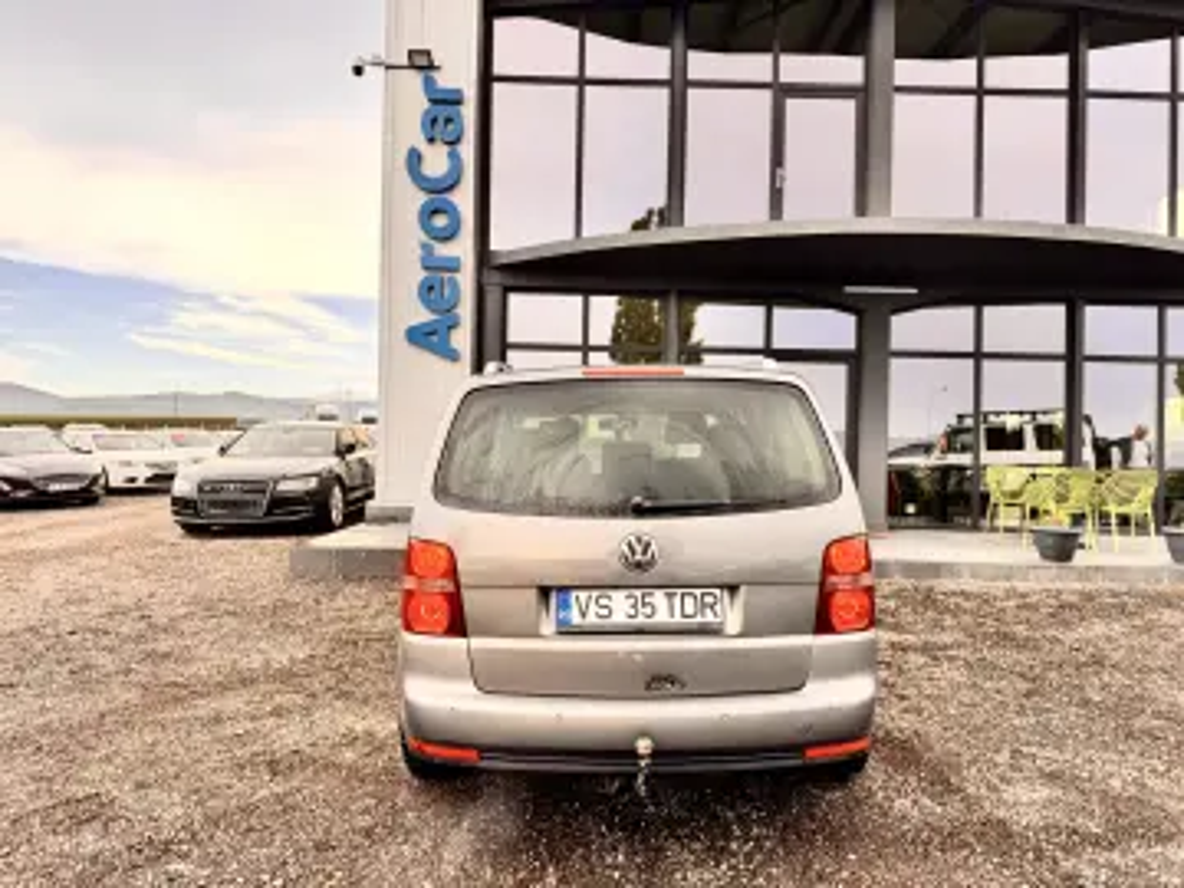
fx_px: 821
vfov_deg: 56.8
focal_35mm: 24
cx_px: 592
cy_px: 444
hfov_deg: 71.6
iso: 80
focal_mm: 6.76
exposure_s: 1/1042
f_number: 1.78
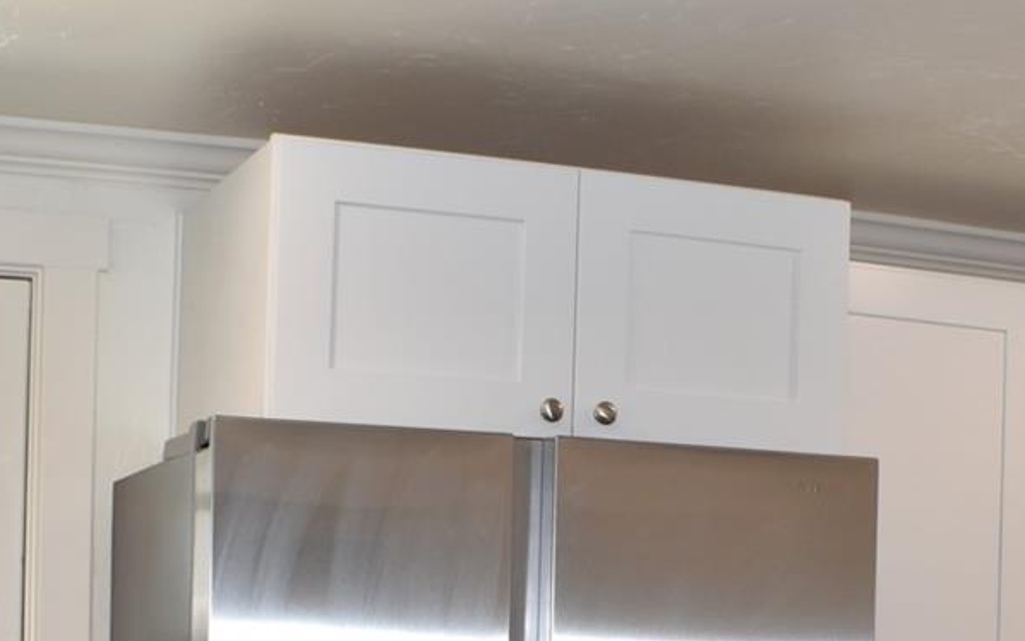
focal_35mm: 110
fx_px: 3084
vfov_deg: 11.6
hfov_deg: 18.7
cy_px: 802
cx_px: 800
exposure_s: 1/125
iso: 640
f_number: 5.6
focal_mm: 27
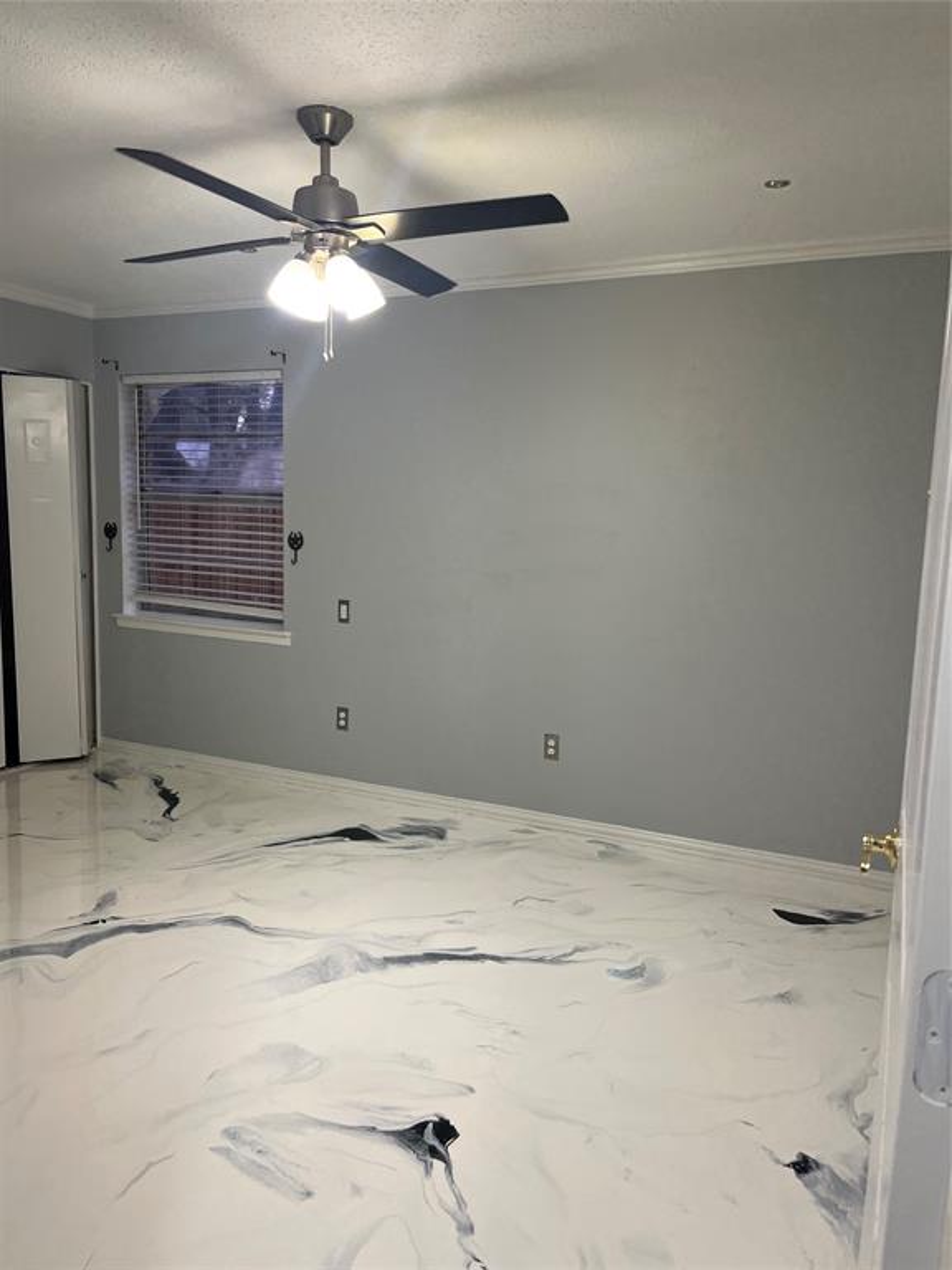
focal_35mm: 26
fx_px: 953
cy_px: 635
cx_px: 476
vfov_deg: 67.3
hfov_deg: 53.1
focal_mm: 5.1
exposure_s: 1/60
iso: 80
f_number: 1.6
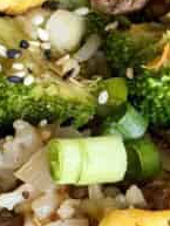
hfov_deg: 6.2
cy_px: 84
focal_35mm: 241
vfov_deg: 8.2
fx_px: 1576
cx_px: 121
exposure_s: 1/71
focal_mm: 6.8
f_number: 1.8
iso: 100
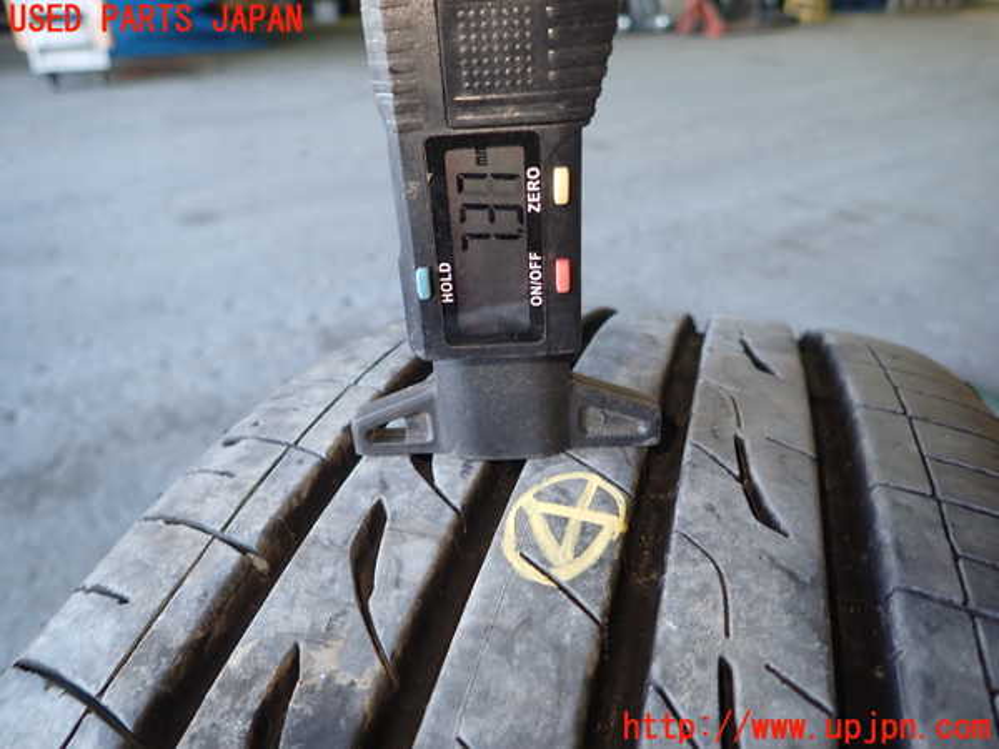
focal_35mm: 25
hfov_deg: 69.4
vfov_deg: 54.9
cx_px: 500
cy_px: 374
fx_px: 721
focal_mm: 4.5
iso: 200
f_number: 2
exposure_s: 1/60
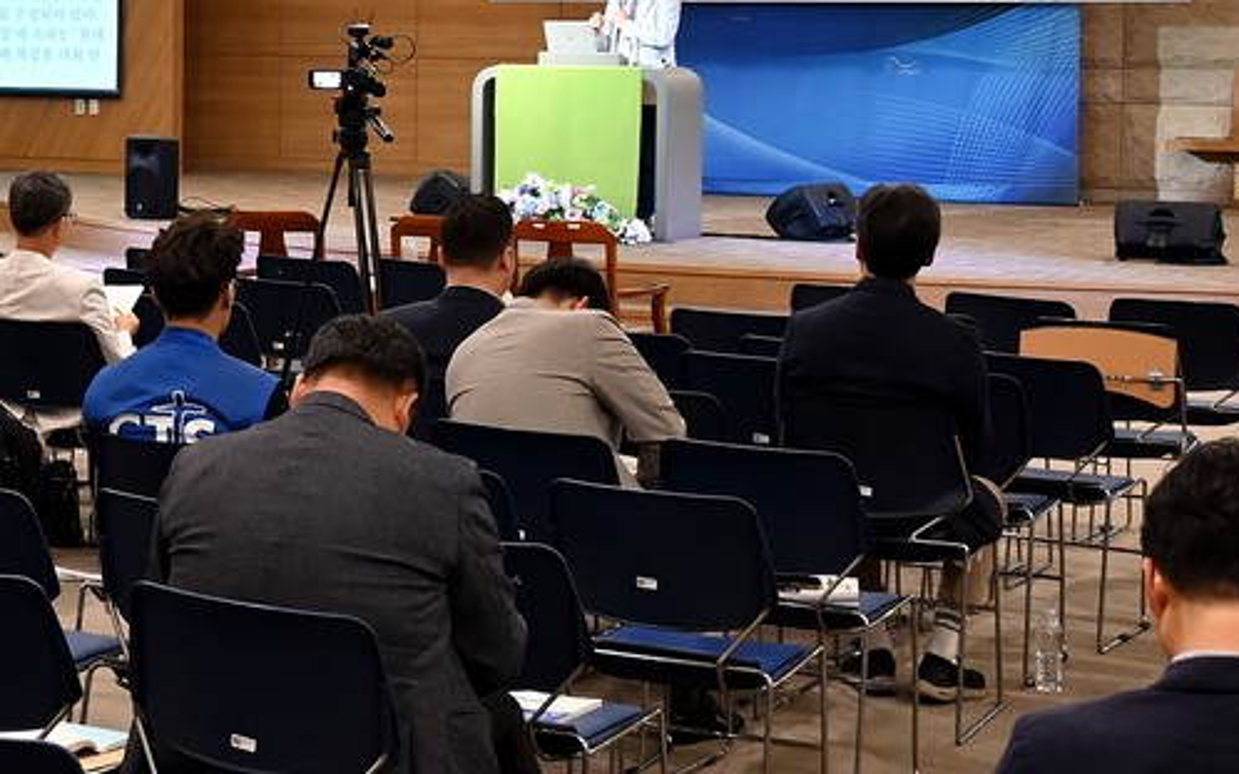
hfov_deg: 21.9
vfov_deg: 14.4
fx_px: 3049
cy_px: 163
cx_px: -80
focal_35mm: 90
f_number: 4.2
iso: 1000
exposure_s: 1/50
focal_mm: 23
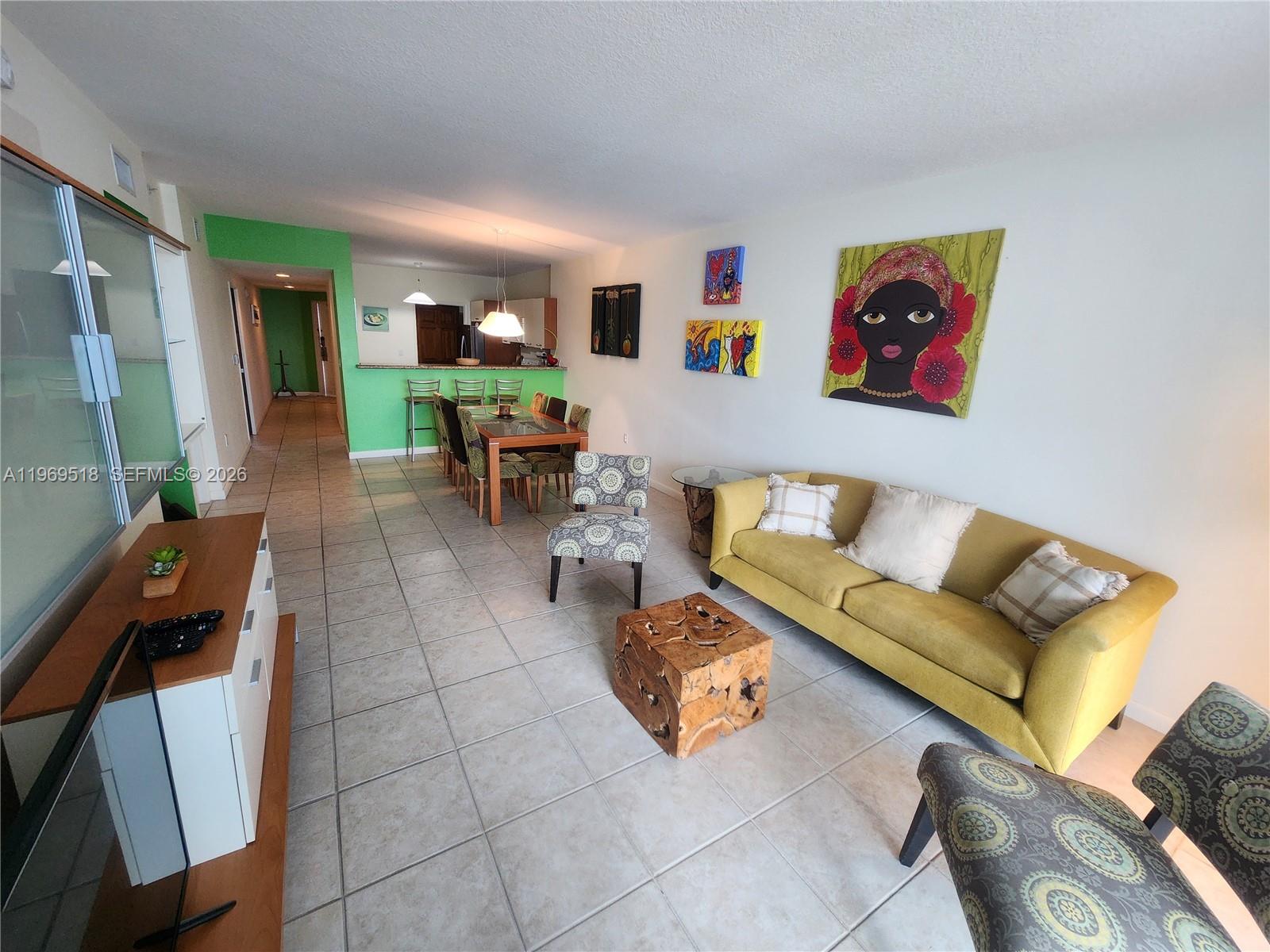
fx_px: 477
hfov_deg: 106.2
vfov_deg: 89.9
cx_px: 635
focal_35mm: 13
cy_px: 476
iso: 200
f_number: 2.2
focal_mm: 2.2
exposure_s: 1/60
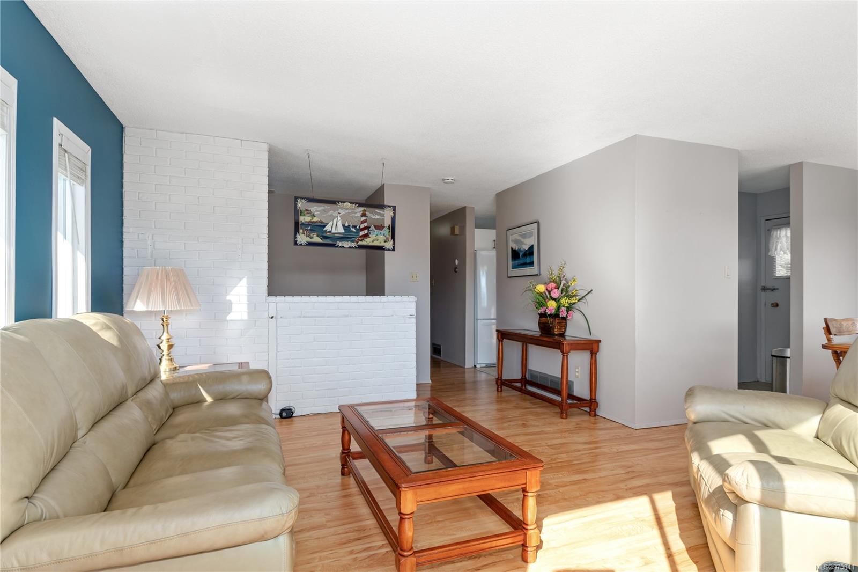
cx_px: 429
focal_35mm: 18
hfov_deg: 90.0
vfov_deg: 67.4
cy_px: 286
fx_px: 429
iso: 200
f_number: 8
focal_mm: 12
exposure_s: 1/25
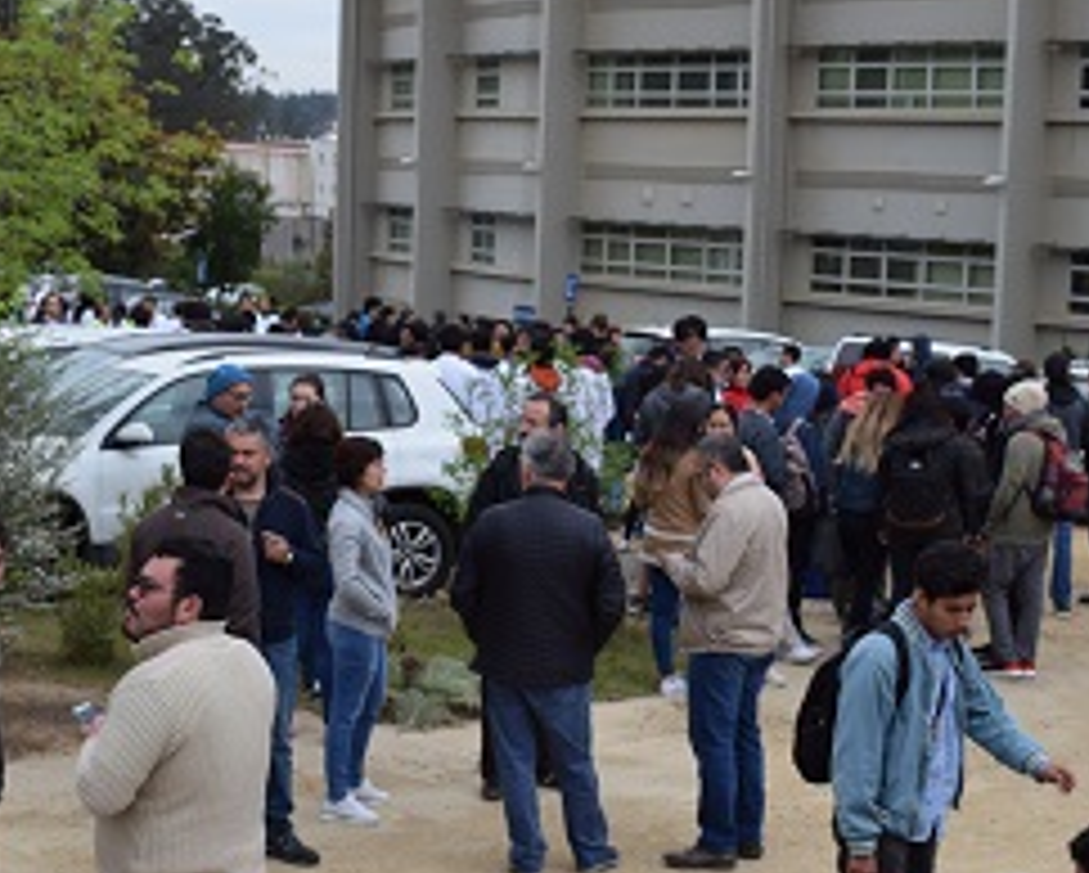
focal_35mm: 84
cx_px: 578
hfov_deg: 22.7
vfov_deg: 18.3
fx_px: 2710
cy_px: 479
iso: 200
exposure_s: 1/250
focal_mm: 34
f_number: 8
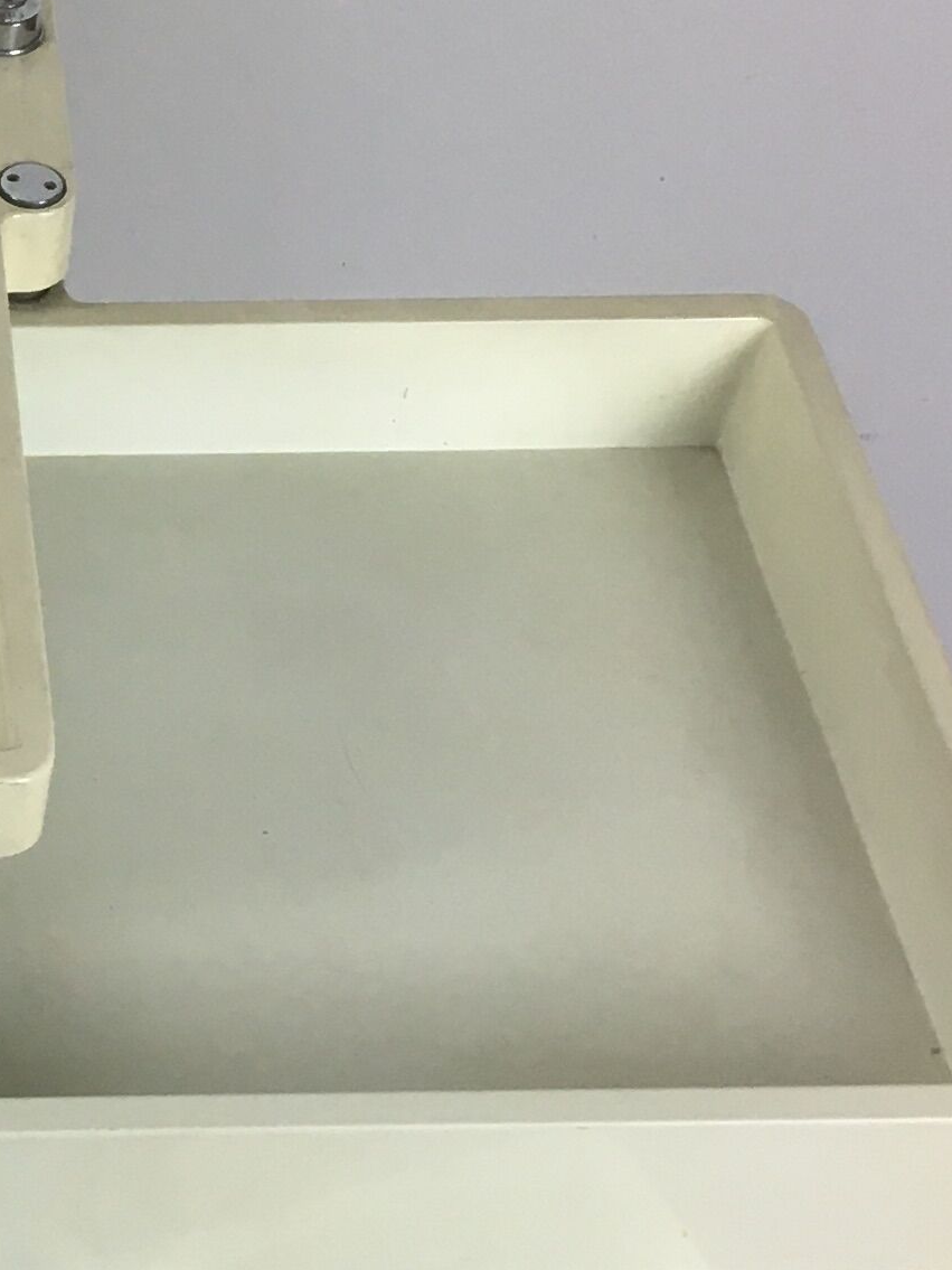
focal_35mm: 103
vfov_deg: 19.1
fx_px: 3778
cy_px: 501
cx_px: -426
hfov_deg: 13.6
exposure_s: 1/33
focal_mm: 4.15
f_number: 2.2
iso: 40
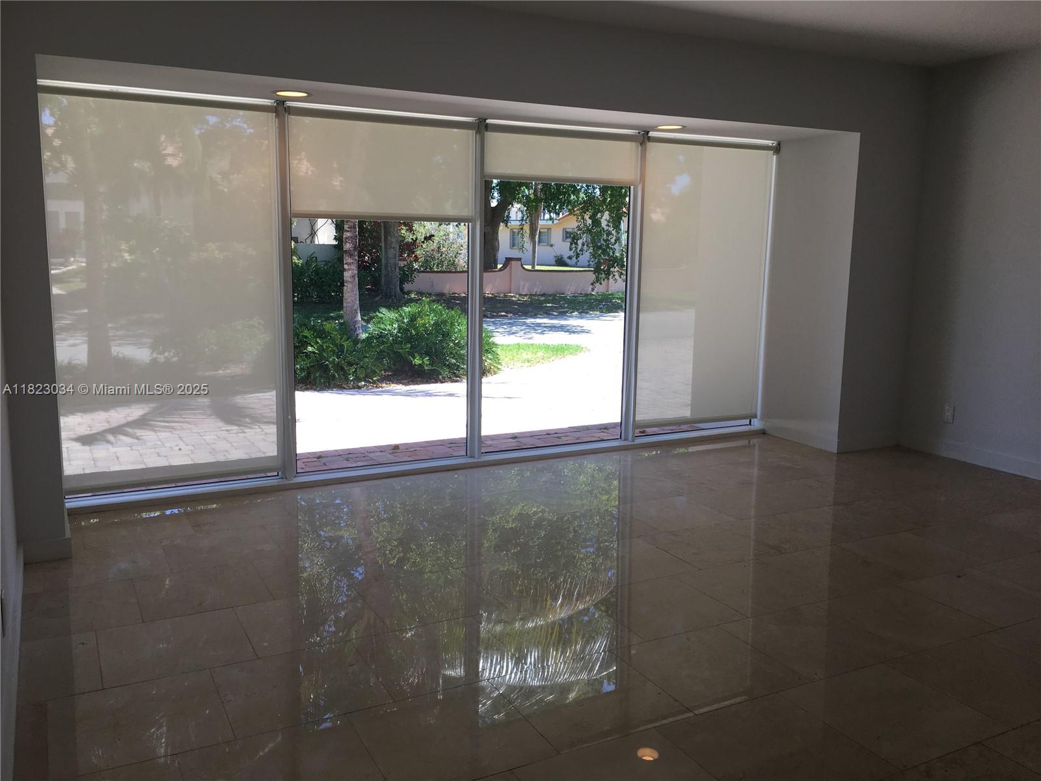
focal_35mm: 29
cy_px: 390
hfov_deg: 61.7
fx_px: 872
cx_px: 520
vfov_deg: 48.2
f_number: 2.2
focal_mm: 4.15
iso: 25
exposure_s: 1/120
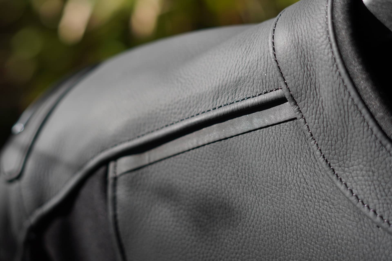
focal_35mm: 75
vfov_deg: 18.2
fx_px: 817
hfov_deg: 27.0
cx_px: 196
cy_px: 130
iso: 100
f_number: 2.8
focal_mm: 50
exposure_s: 1/640
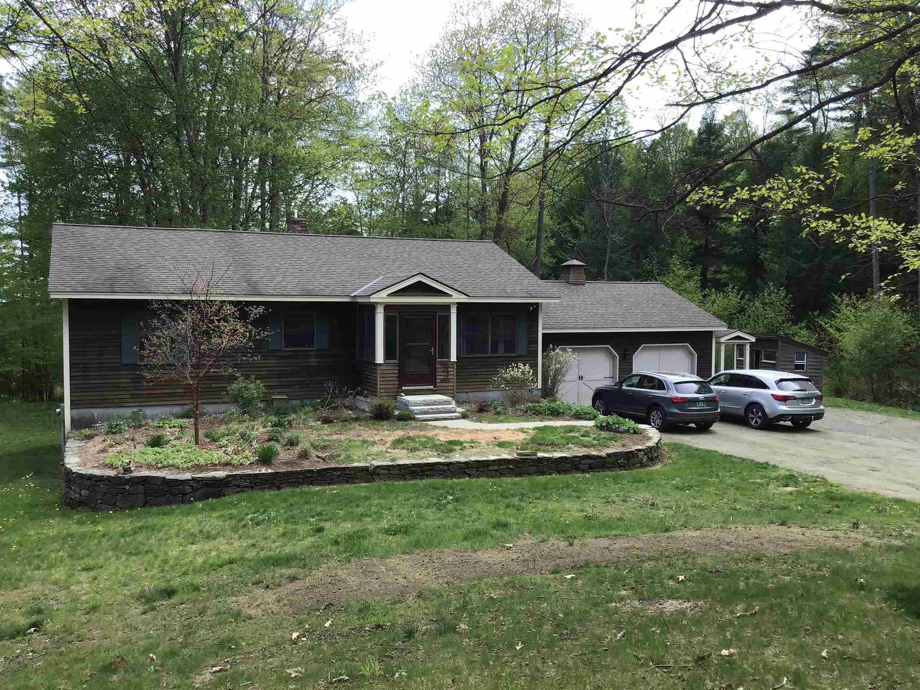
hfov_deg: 58.4
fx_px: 824
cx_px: 460
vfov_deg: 45.4
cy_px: 345
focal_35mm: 31
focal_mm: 3.3
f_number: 2.4
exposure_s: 1/433
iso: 25
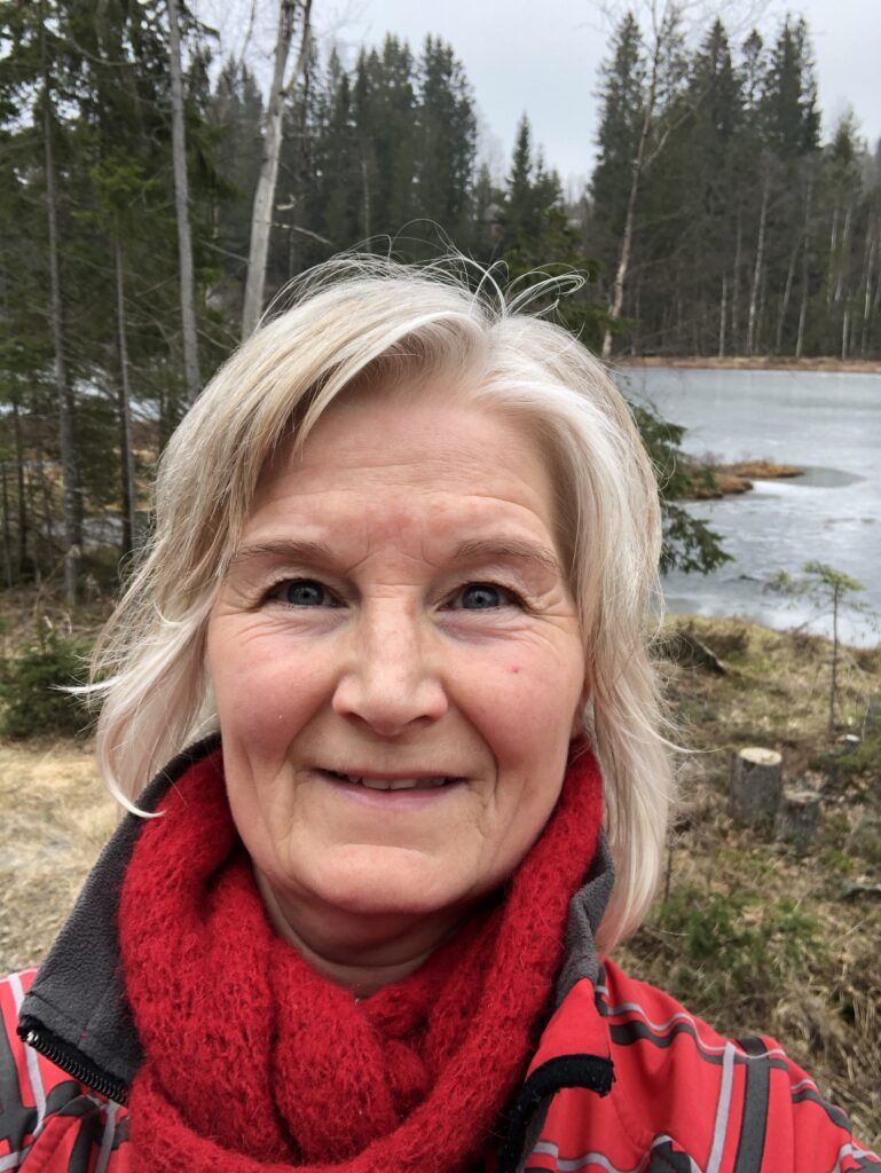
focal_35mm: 32
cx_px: 440
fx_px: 1085
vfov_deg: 56.8
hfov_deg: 44.2
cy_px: 586
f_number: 2.2
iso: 20
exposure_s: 1/120
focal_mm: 2.87
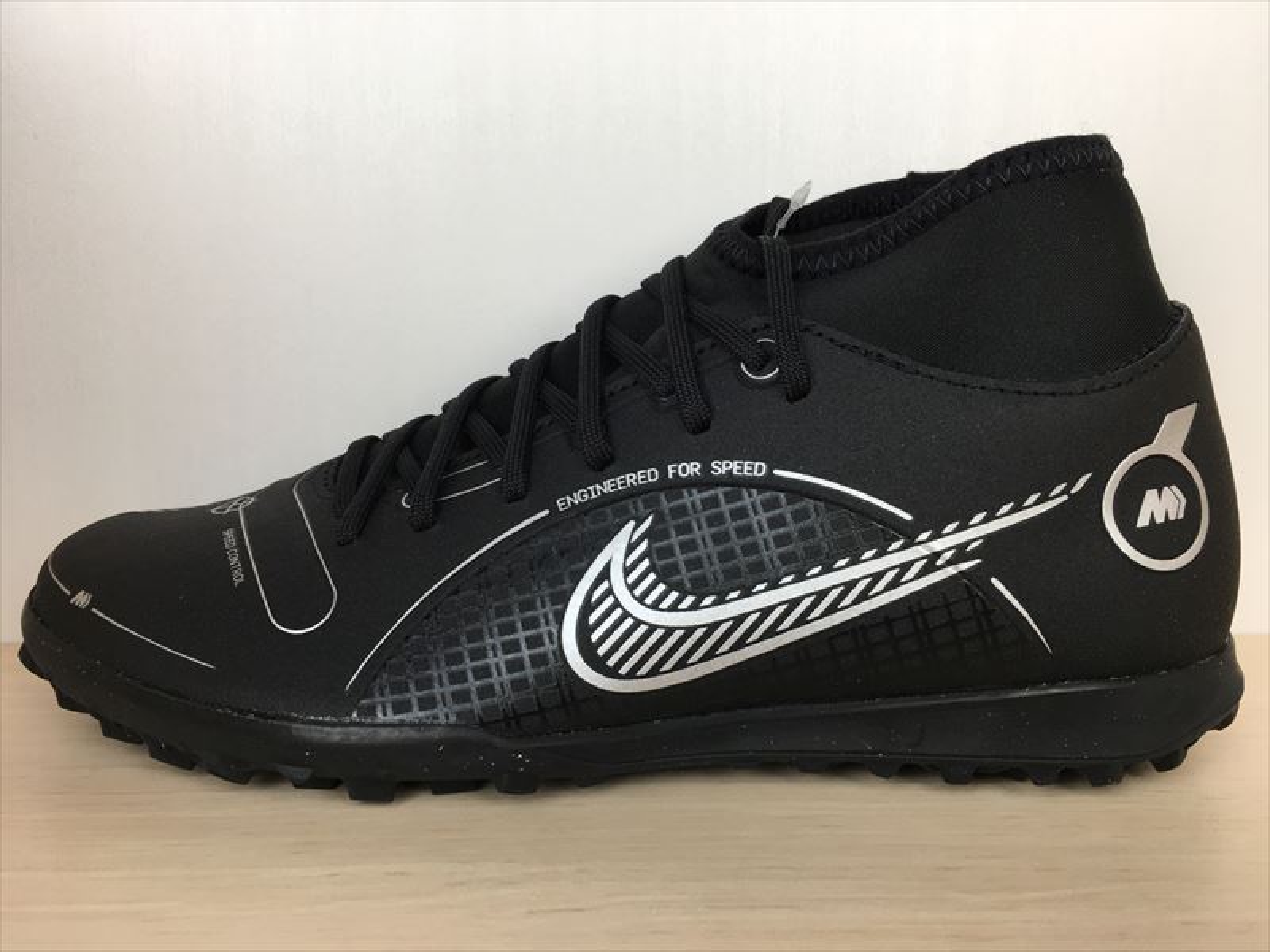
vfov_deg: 48.2
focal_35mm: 29
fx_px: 1064
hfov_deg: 61.7
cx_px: 635
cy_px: 476
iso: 40
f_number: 2.2
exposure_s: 1/120
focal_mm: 4.15
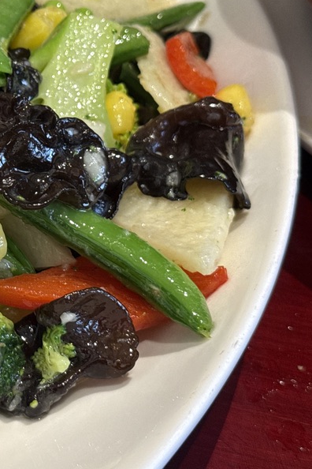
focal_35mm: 86
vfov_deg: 23.6
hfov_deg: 15.4
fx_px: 1118
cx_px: -50
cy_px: 191
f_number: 1.78
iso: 100
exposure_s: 1/100
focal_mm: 6.76
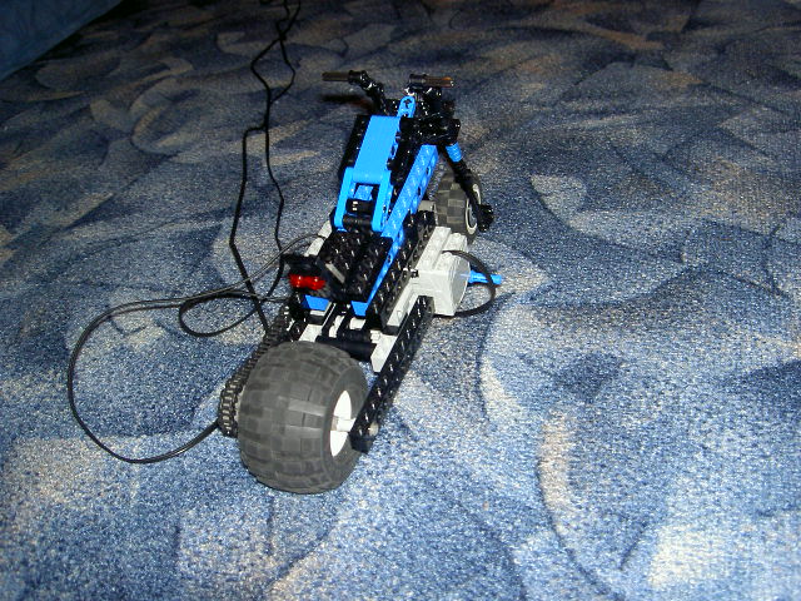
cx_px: 400
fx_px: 902
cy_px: 300
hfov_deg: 47.9
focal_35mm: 39
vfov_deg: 36.8
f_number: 2.8
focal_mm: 8
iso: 100
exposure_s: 1/59.5
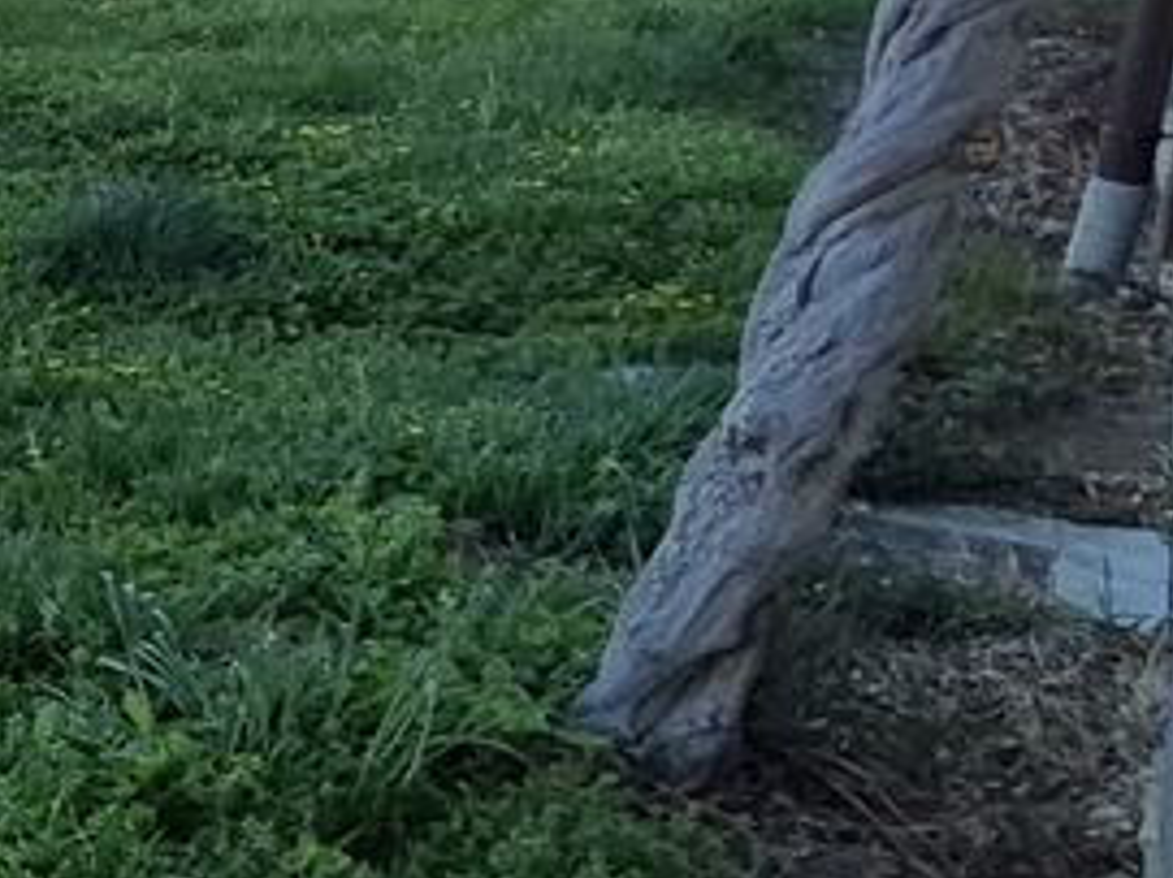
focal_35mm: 69
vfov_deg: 21.2
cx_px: -1078
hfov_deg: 19.2
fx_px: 2337
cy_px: 320
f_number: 2.2
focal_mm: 1.74
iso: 50
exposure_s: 1/788
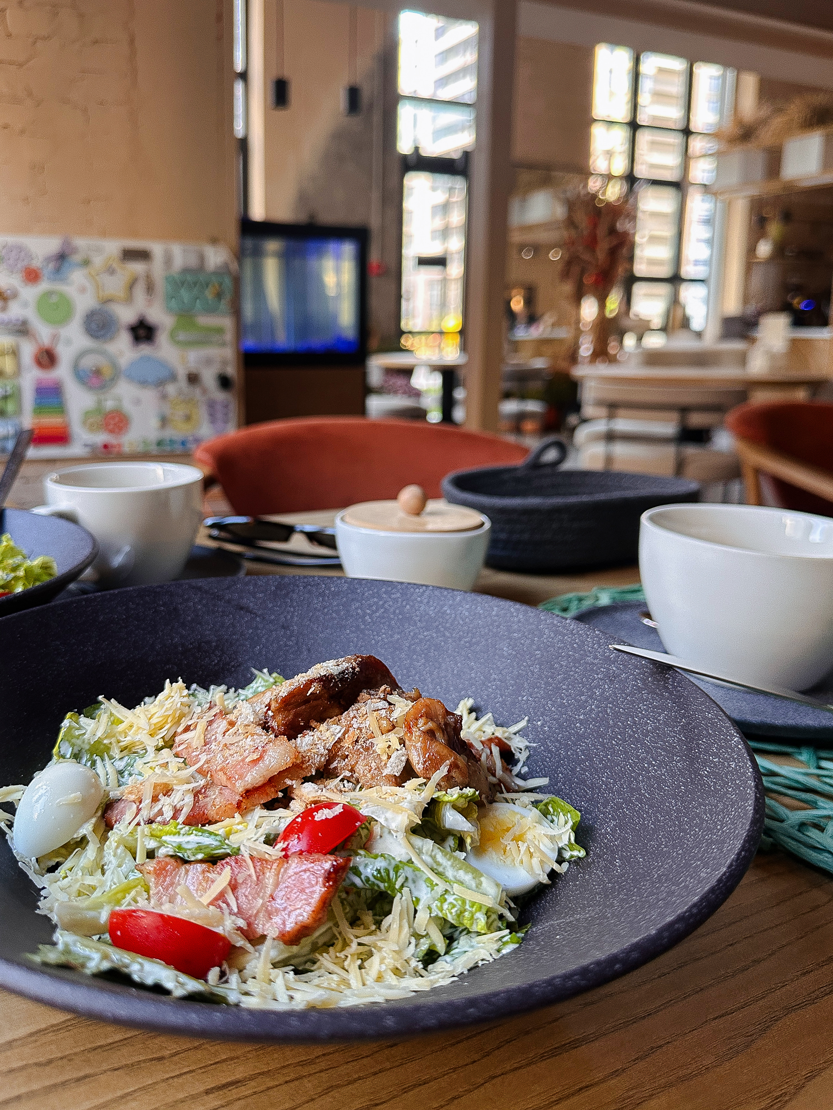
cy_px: 555
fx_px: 770
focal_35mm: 24
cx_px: 416
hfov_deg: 56.8
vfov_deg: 71.6
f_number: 1.78
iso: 250
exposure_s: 1/96
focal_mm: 6.86
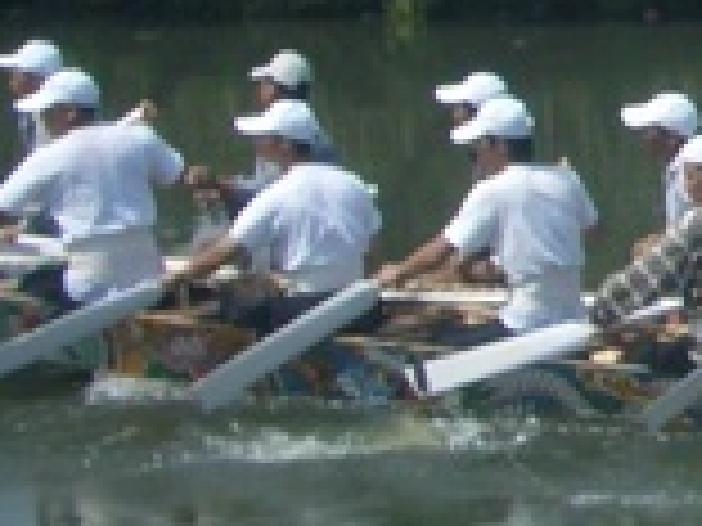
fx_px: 3407
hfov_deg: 10.2
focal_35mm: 168
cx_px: 1683
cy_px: -56
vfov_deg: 8.8
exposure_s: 1/500
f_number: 4.3
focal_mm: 5.8
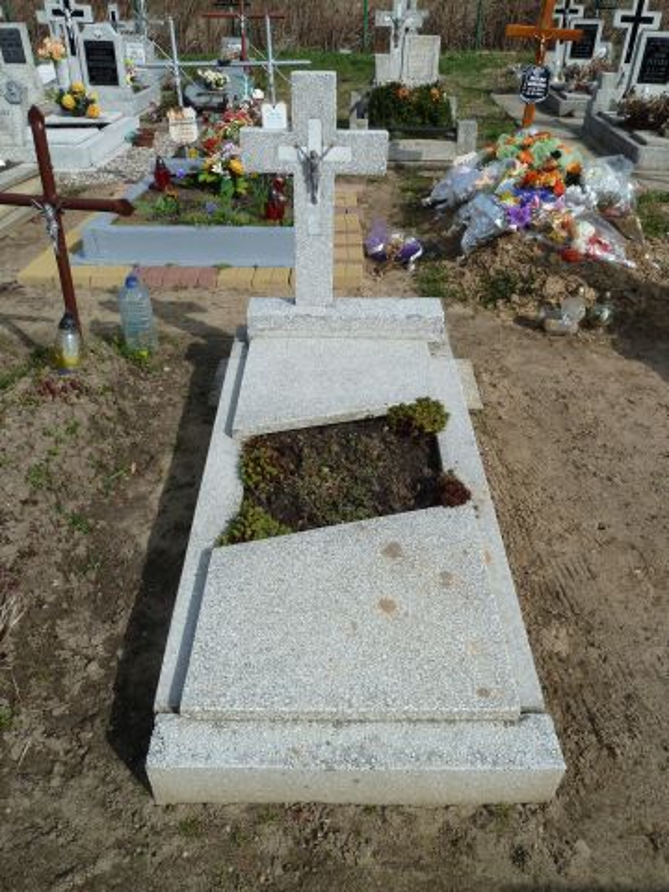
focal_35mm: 25
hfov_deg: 54.9
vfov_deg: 69.4
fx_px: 644
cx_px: 334
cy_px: 446
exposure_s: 1/500
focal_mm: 4.1
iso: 80
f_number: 5.6
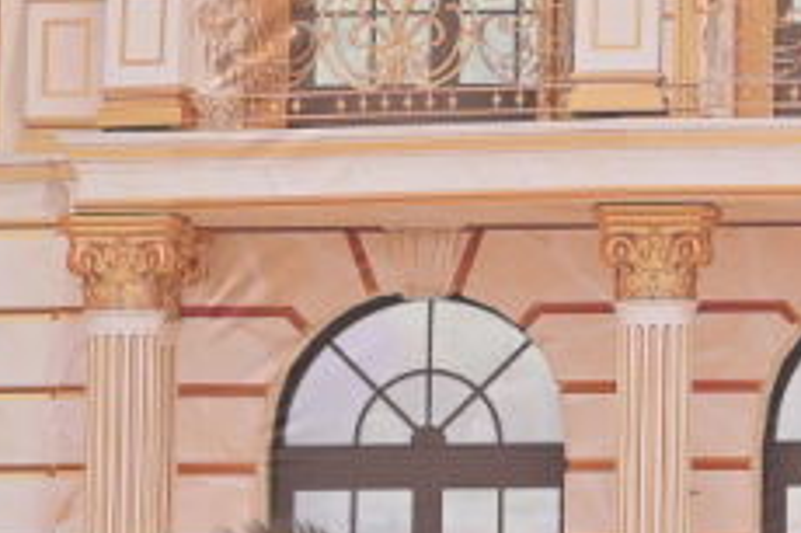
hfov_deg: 4.4
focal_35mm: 467
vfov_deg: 2.9
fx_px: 10383
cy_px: 481
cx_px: 850
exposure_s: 1/250
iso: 160
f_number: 2.8
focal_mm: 70
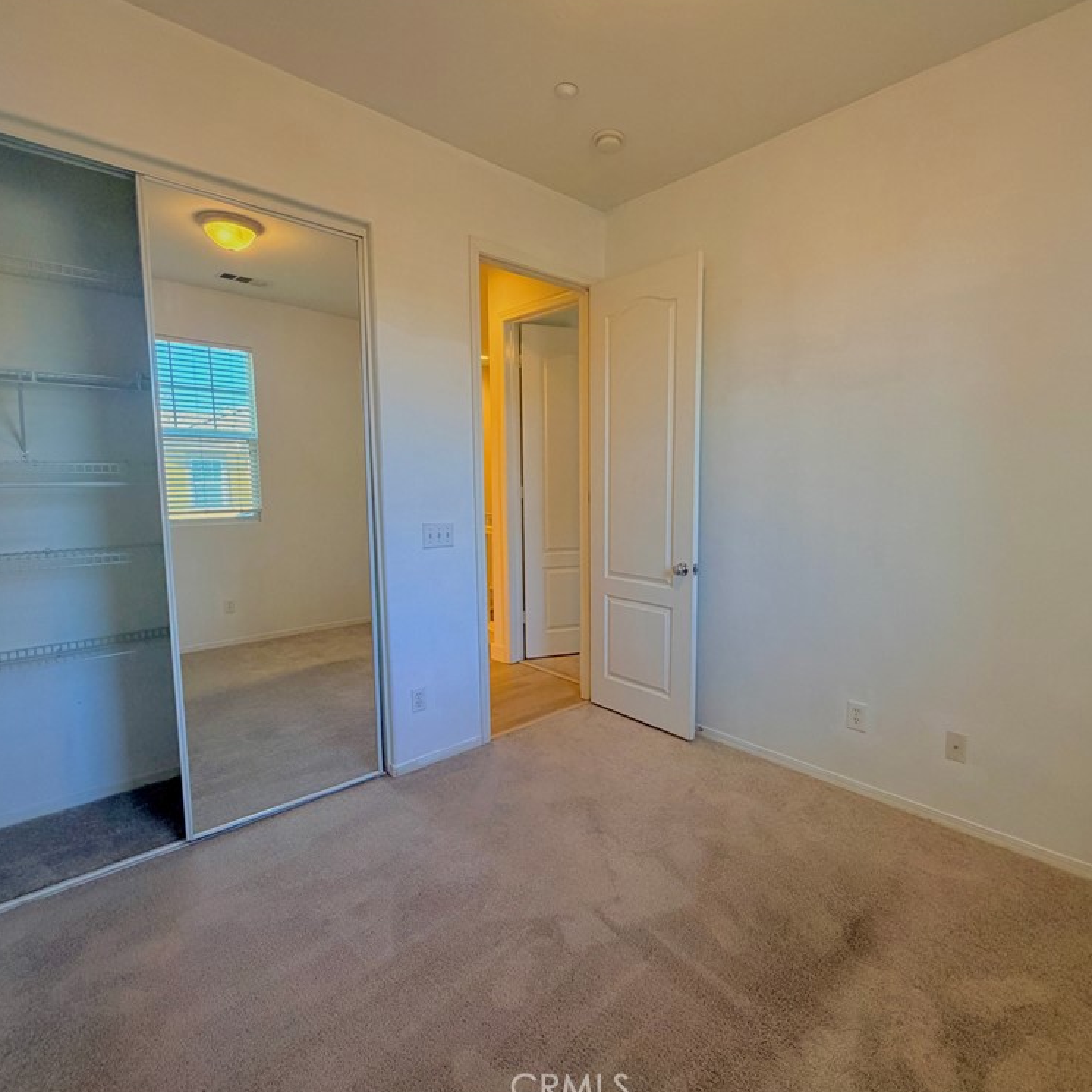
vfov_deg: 84.0
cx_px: 601
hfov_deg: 83.7
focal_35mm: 17
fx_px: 607
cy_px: 545
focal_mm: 2.22
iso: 320
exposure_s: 1/120
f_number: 2.2
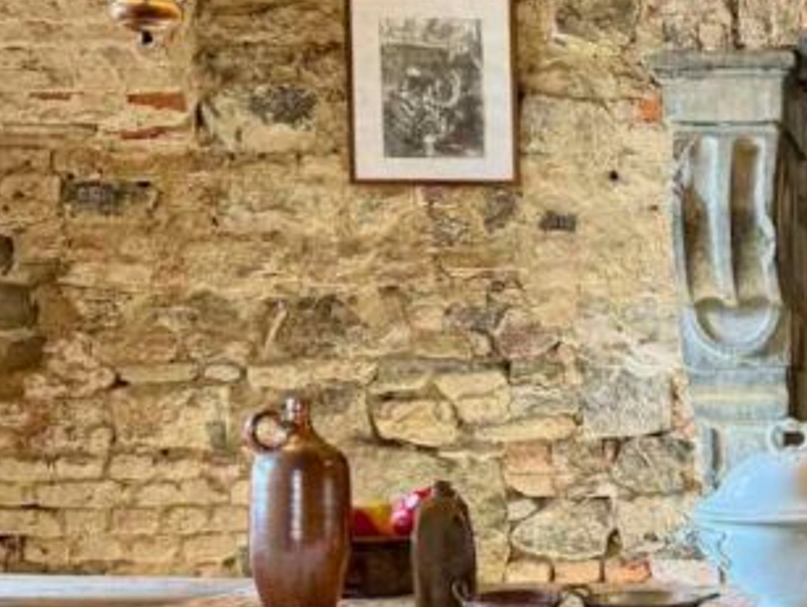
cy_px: 469
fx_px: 1867
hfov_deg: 22.6
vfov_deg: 18.3
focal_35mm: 80
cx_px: 946
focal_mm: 6.76
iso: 250
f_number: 1.78
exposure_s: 1/50
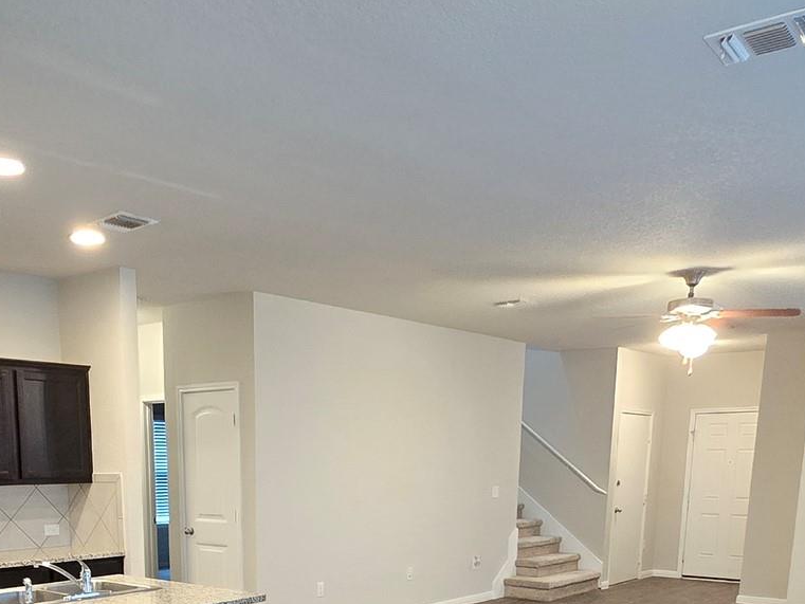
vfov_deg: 35.6
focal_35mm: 35
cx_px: 279
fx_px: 814
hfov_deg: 51.8
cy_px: 640
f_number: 2.2
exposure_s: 1/60
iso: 1000
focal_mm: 2.2
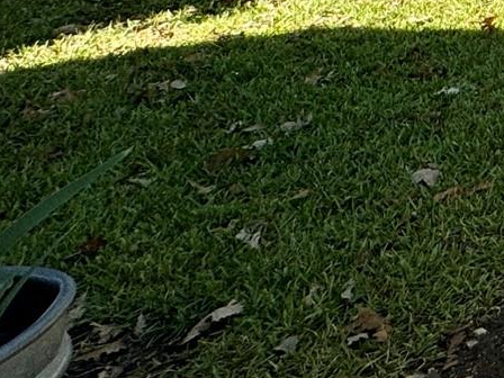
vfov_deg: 18.4
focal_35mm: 64
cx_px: 1131
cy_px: -286
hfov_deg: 16.6
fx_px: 932
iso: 40
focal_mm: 2.22
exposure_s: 1/804
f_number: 2.2
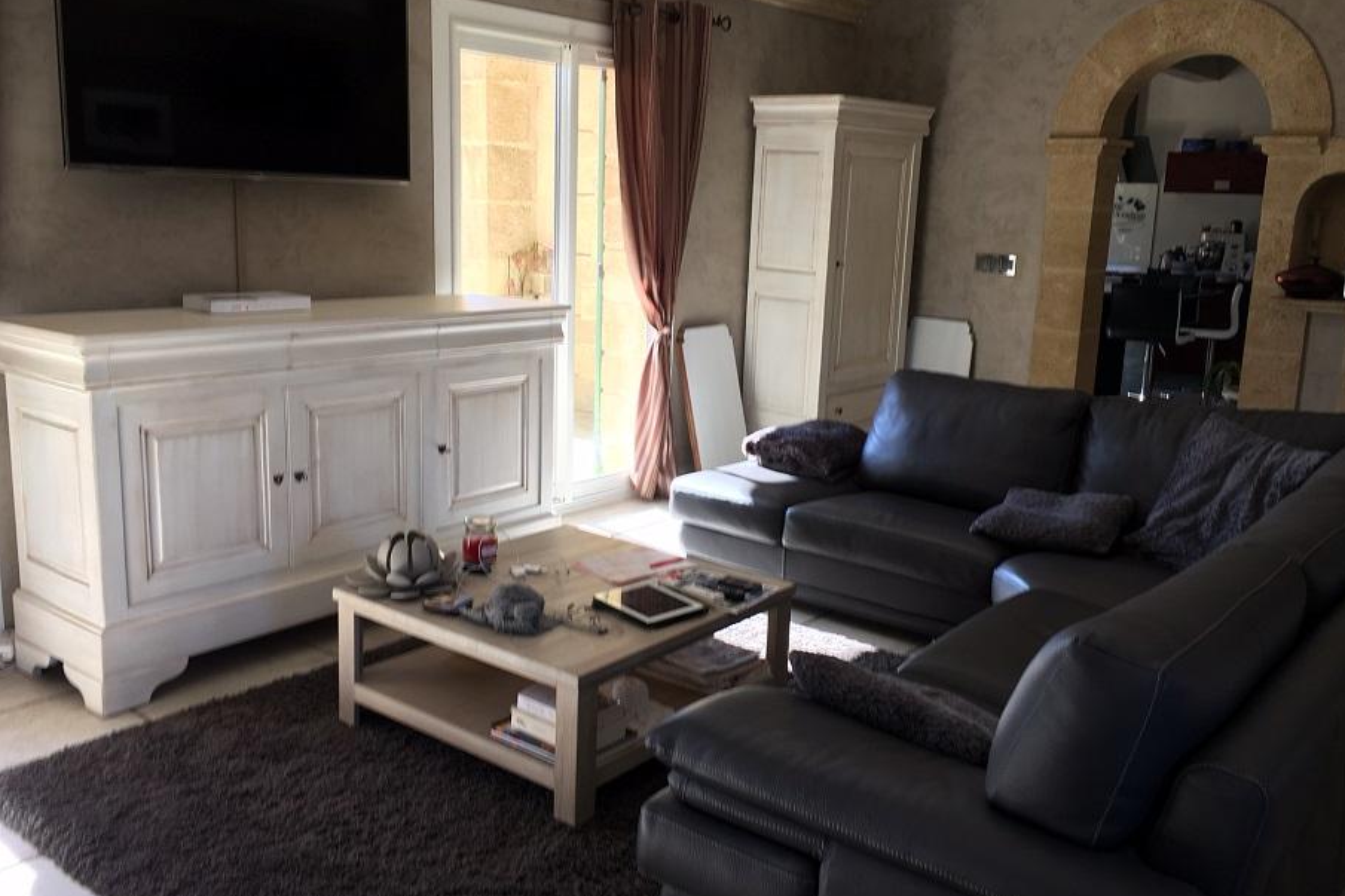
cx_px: 688
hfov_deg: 58.7
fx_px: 1195
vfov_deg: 41.1
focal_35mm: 32
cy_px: 431
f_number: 2.2
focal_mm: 4.15
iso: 25
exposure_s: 1/50
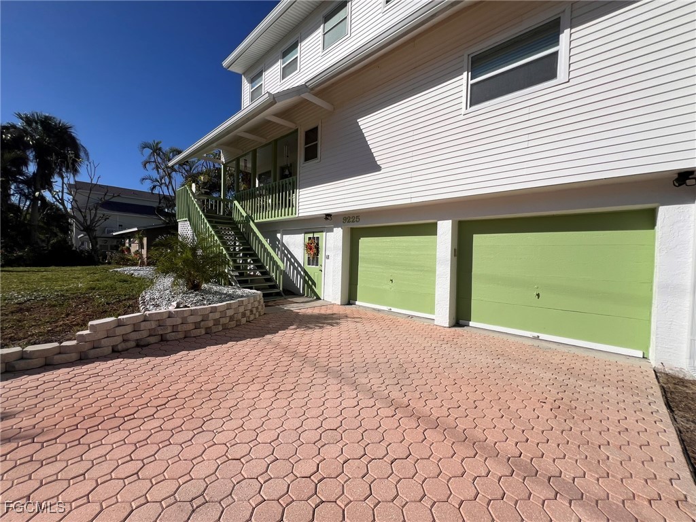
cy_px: 261
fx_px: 261
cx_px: 348
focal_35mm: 13
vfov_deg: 89.9
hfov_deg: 106.2
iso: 40
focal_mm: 1.57
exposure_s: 1/4785
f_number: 1.8
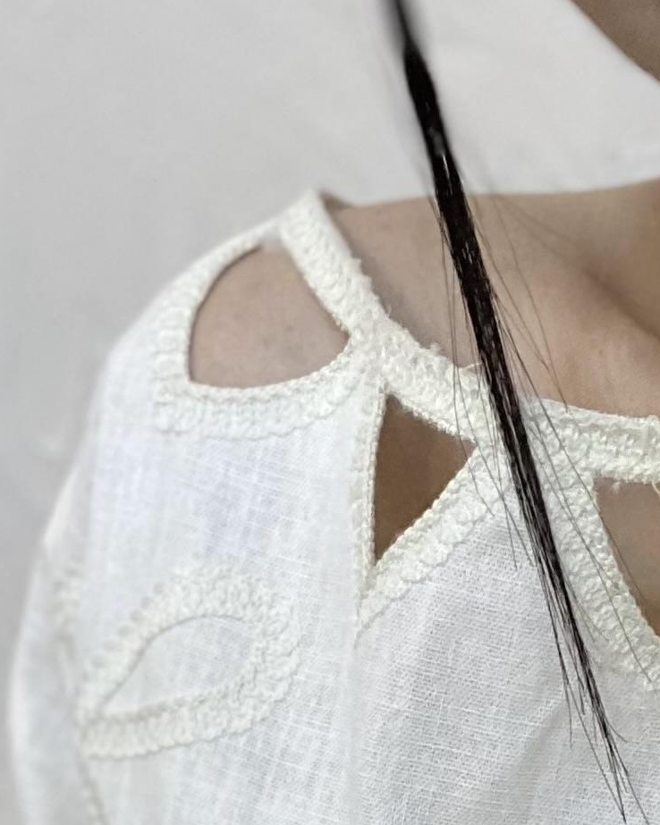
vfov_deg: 17.4
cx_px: 567
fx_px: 2394
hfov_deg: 15.6
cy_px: 1278
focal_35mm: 98
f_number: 2.2
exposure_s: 1/114
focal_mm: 2.71
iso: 100
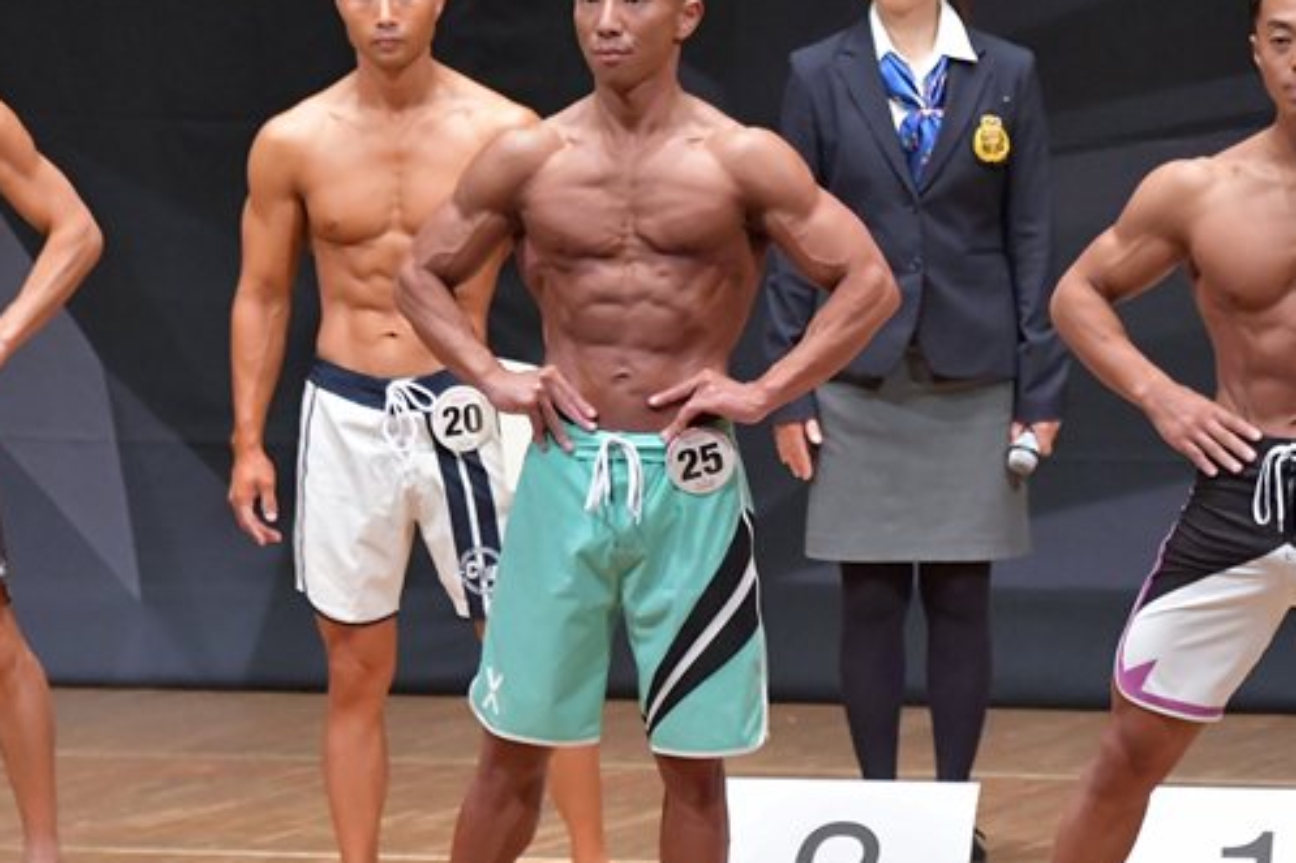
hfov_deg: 4.6
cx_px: 943
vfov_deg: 3.1
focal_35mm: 444
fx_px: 15978
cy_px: 448
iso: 8000
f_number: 5.6
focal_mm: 190
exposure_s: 1/400
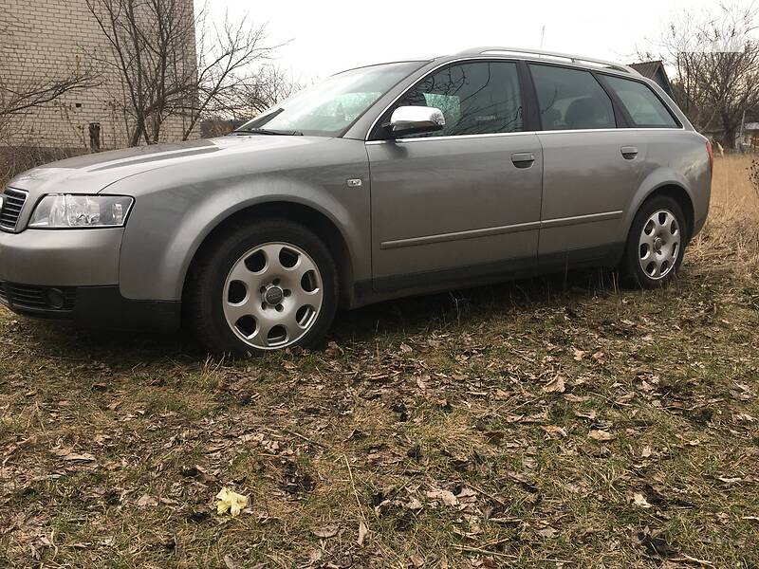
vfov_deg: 48.2
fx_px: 636
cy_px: 284
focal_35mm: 29
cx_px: 380
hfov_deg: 61.7
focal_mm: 4.2
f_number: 2.2
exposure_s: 1/100
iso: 32
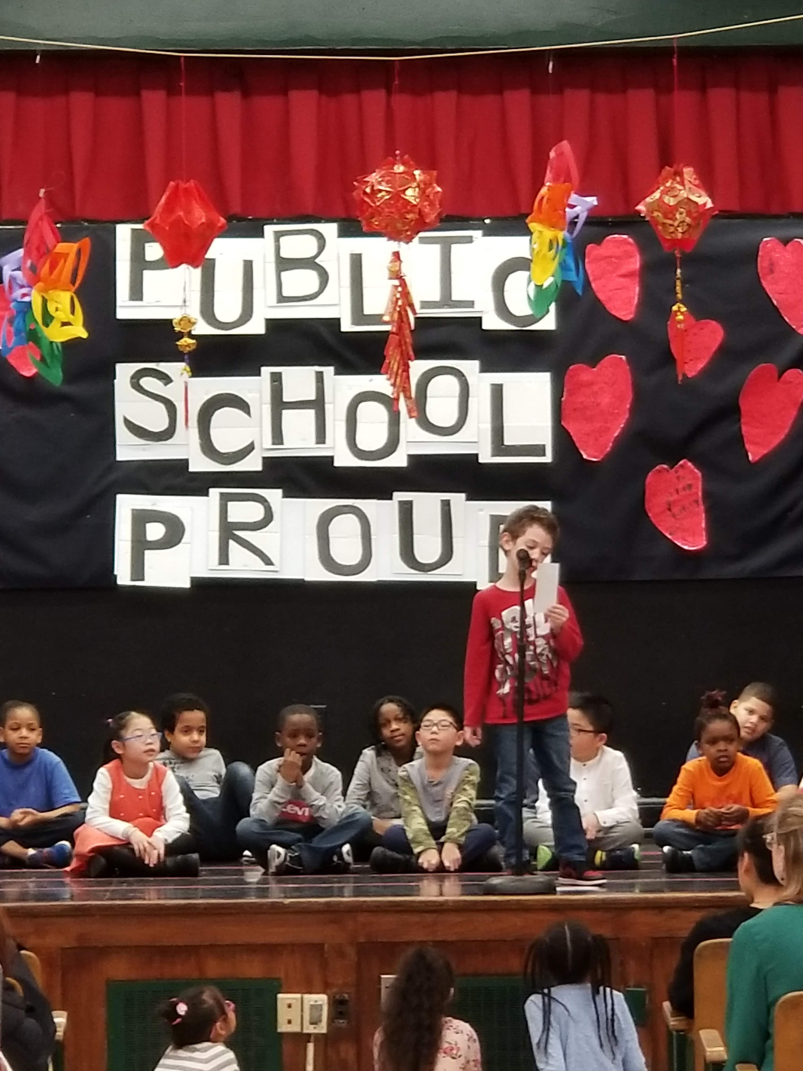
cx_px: 402
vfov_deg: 36.8
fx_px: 1608
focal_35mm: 52
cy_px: 536
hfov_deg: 28.0
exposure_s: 1/30
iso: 100
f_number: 2.4
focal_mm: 6
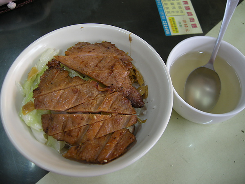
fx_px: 248
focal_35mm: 35
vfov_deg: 40.7
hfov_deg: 52.6
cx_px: 122
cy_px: 92
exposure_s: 1/8.1
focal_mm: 7.5
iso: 80
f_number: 2.7
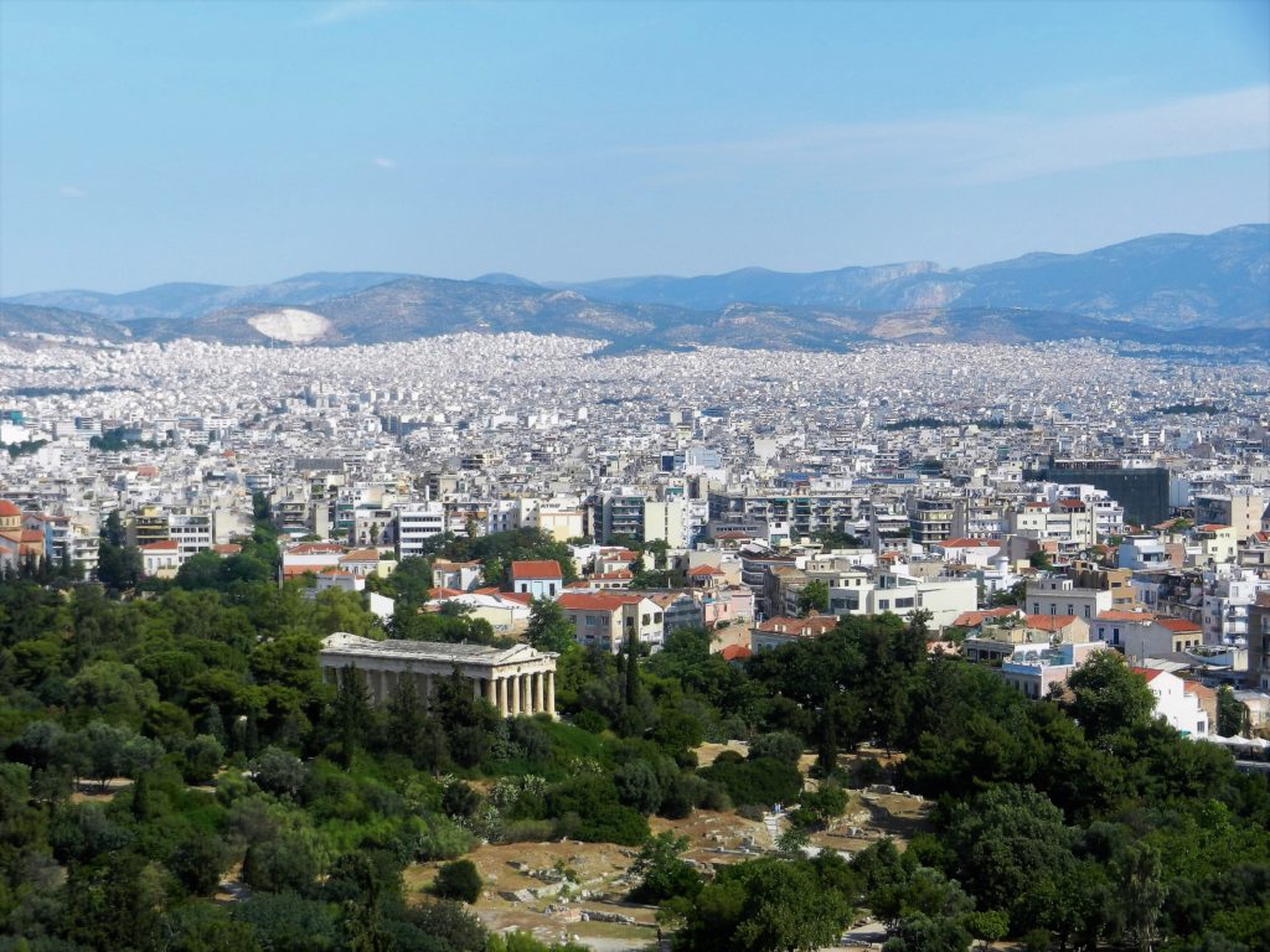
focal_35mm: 78
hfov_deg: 25.0
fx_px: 2862
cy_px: 476
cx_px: 635
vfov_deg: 18.9
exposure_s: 1/800
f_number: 4.8
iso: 160
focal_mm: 14.1
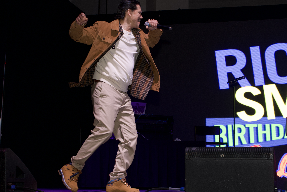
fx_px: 446
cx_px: 154
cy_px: 100
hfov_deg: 35.6
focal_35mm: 56
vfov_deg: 24.2
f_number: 5.6
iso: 640
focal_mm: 35
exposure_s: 1/200
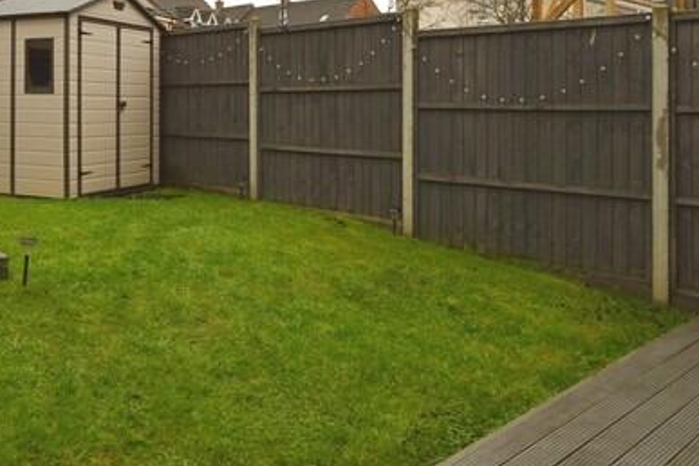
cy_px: 75
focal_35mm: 37
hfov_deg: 50.4
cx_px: 204
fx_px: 718
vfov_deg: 34.5
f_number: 7.1
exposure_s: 1/200
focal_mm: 14
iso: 100
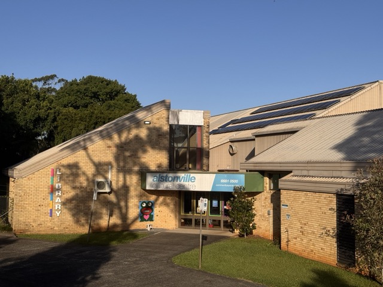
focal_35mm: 48
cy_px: 144
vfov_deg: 30.3
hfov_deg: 39.7
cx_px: 192
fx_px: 531
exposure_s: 1/5848
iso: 64
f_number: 1.78
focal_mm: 6.76
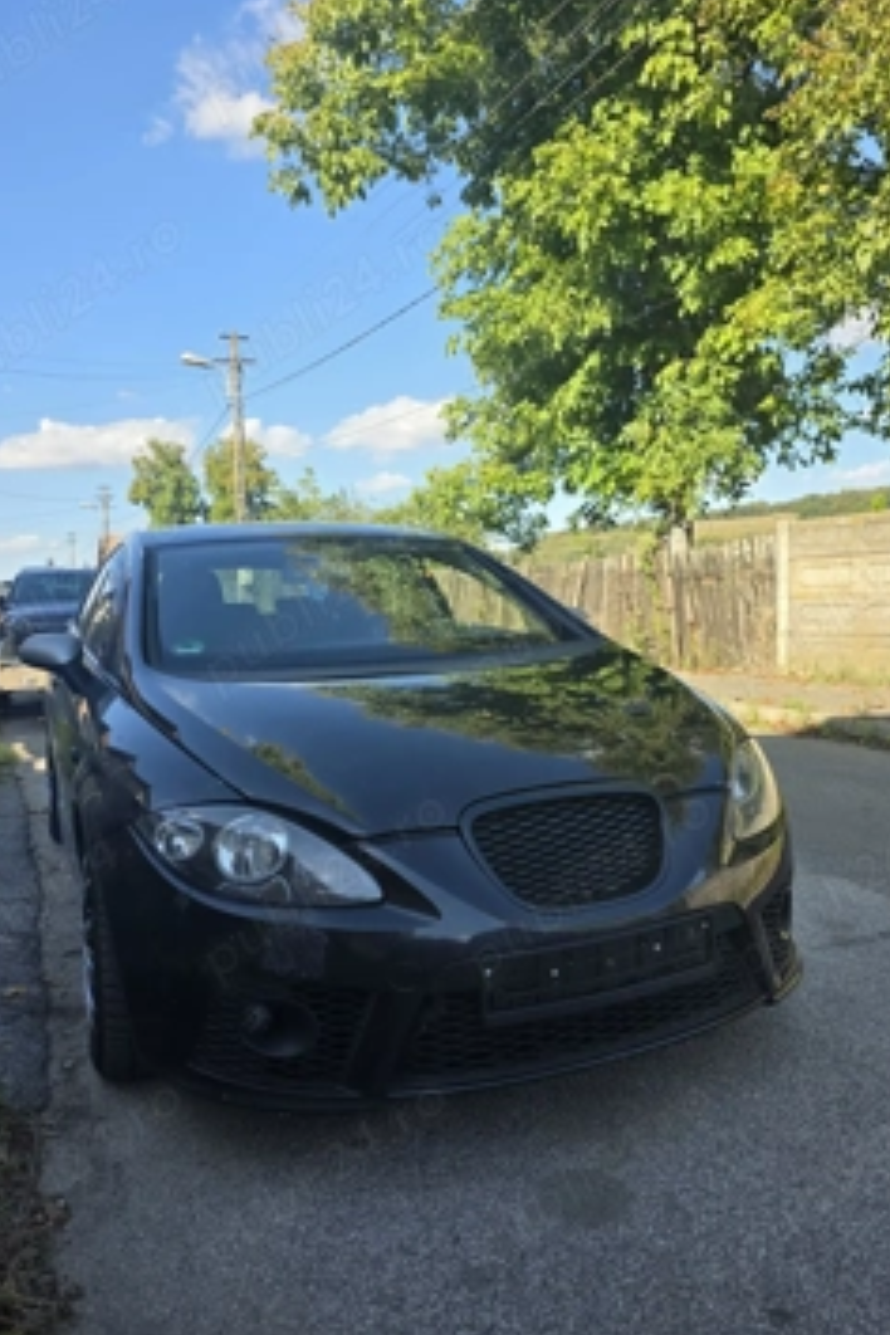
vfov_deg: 67.4
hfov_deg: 47.9
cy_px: 660
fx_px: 1001
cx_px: 456
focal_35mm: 27
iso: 80
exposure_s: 1/2252
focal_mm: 6.3
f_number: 1.7
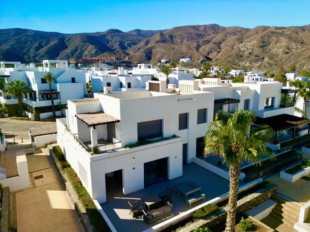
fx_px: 215
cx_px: 155
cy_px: 116
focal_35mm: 24
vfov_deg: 56.8
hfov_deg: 71.6
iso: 130
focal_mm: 6.72
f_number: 1.7
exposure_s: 1/100
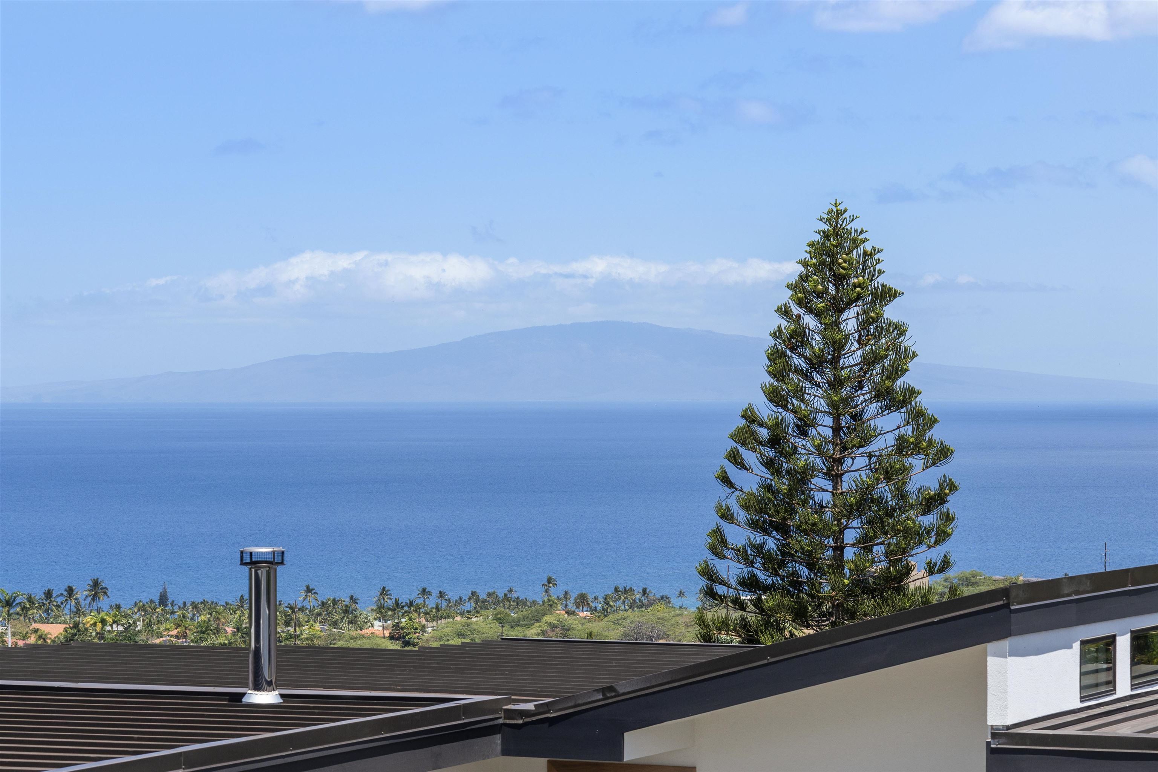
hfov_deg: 18.3
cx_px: 579
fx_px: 3602
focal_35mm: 112
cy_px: 386
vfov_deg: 12.2
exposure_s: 1/500
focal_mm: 75
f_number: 8
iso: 100
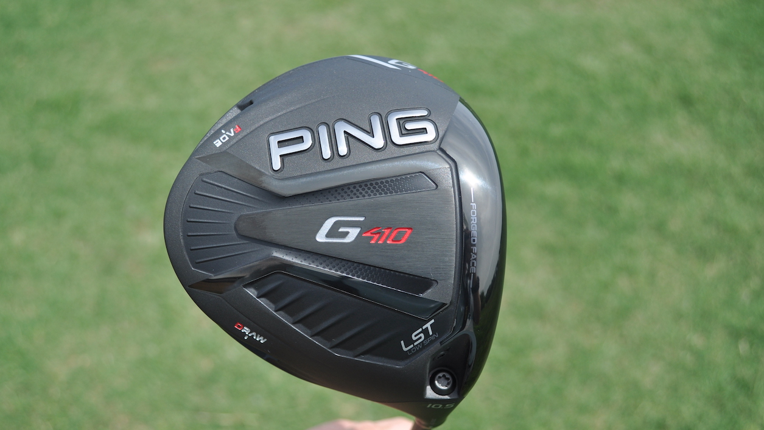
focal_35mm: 39
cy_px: 233
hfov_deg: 51.6
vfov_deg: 30.4
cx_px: 371
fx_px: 790
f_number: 4
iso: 200
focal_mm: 24
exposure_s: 1/1250
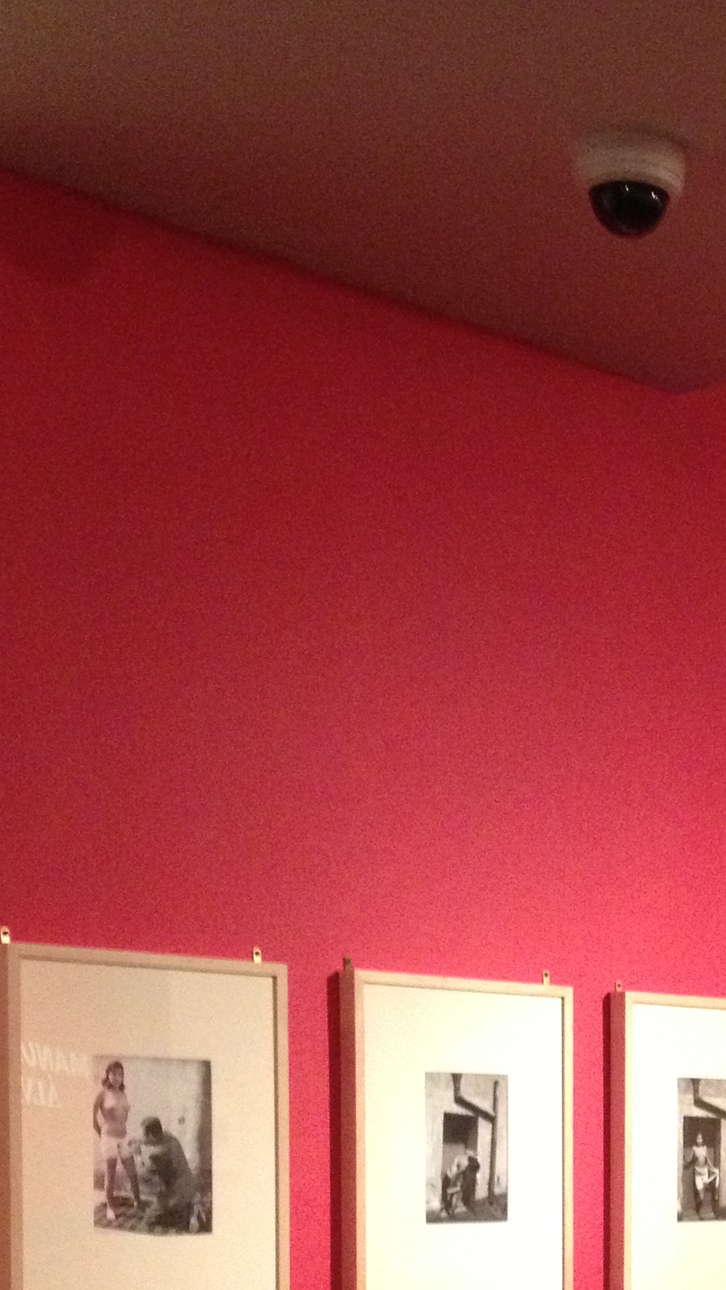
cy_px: 1229
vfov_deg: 27.3
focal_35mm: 74
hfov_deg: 15.6
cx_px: 916
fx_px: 2533
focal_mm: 4.28
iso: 400
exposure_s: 1/20
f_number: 2.4
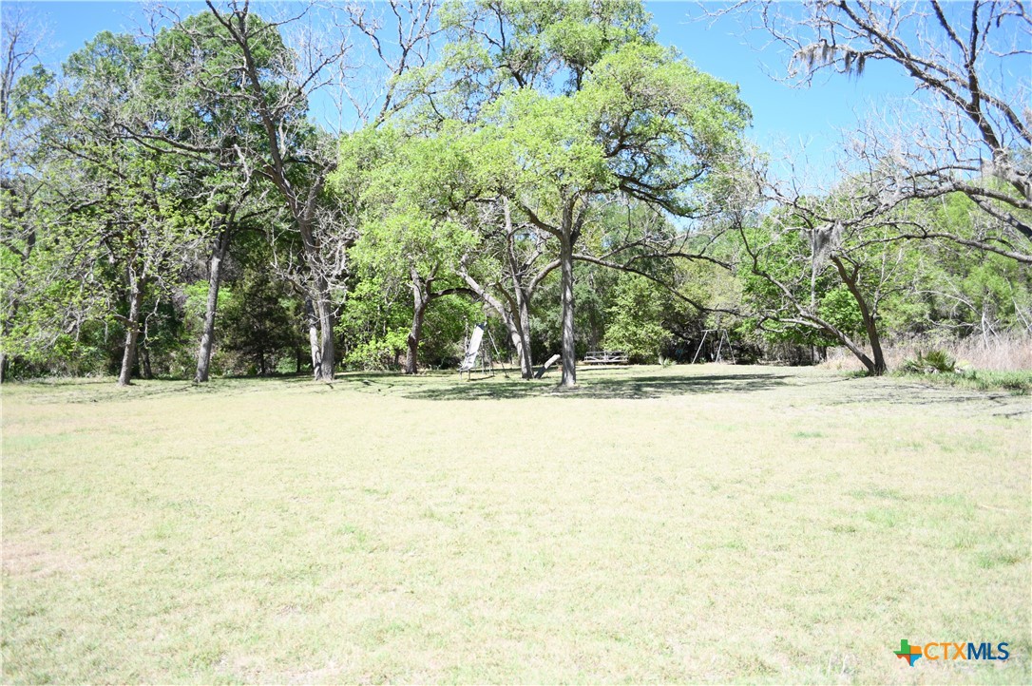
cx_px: 516
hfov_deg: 67.4
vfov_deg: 47.8
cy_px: 343
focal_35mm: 27
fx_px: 773
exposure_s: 1/250
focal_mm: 18
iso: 64
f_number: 3.5
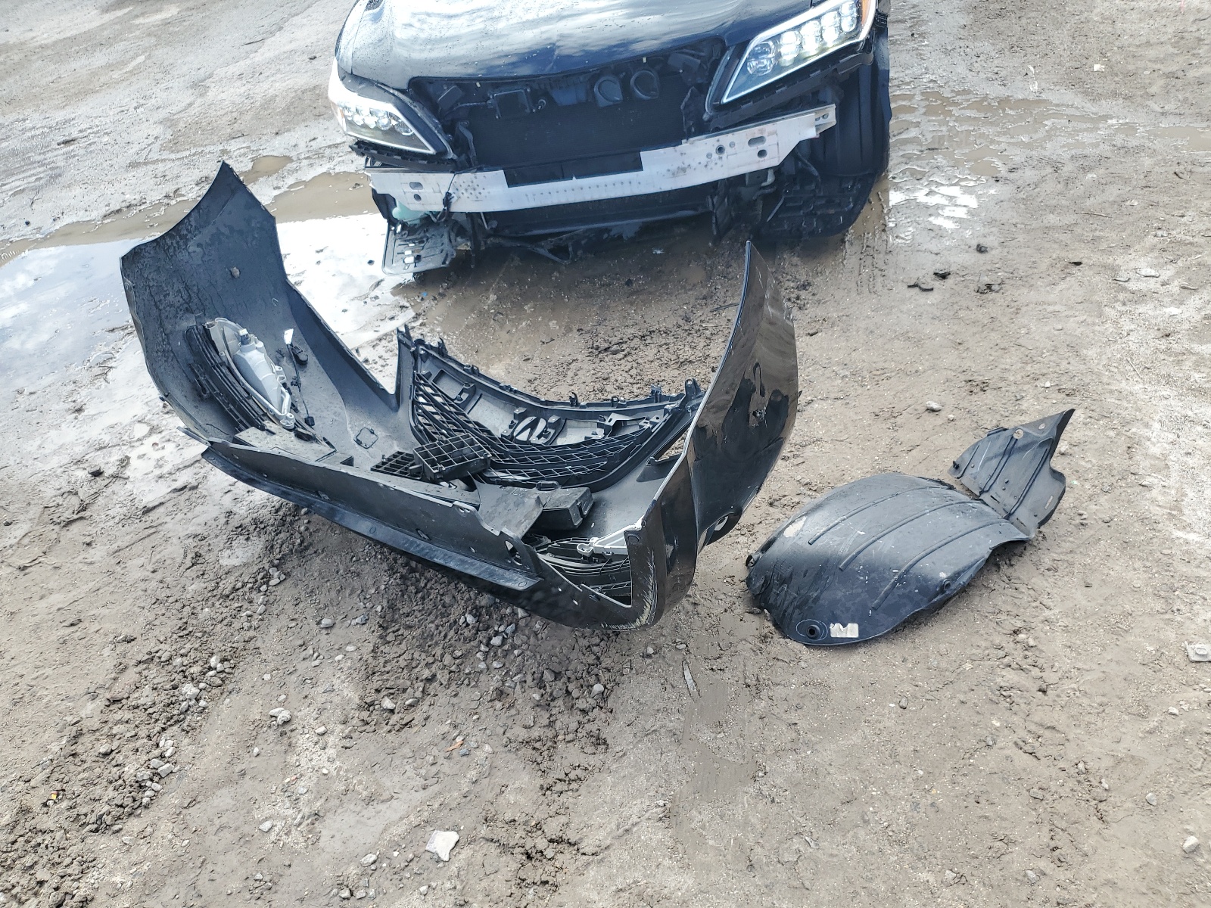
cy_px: 454
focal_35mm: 26
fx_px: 910
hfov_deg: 67.3
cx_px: 606
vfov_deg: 53.1
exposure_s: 1/714
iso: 50
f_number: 1.5
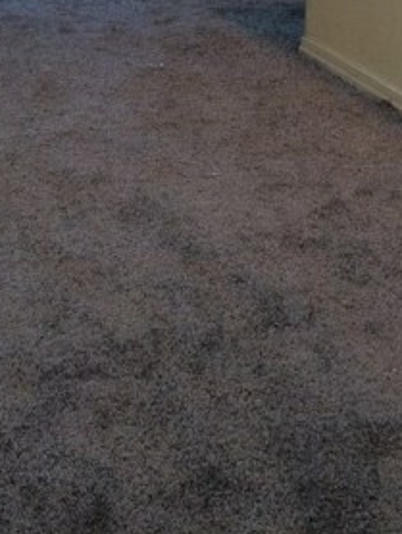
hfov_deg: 18.5
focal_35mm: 80
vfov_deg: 21.5
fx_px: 1237
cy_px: -200
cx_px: 225
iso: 200
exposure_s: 1/30
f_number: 2.2
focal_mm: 4.15
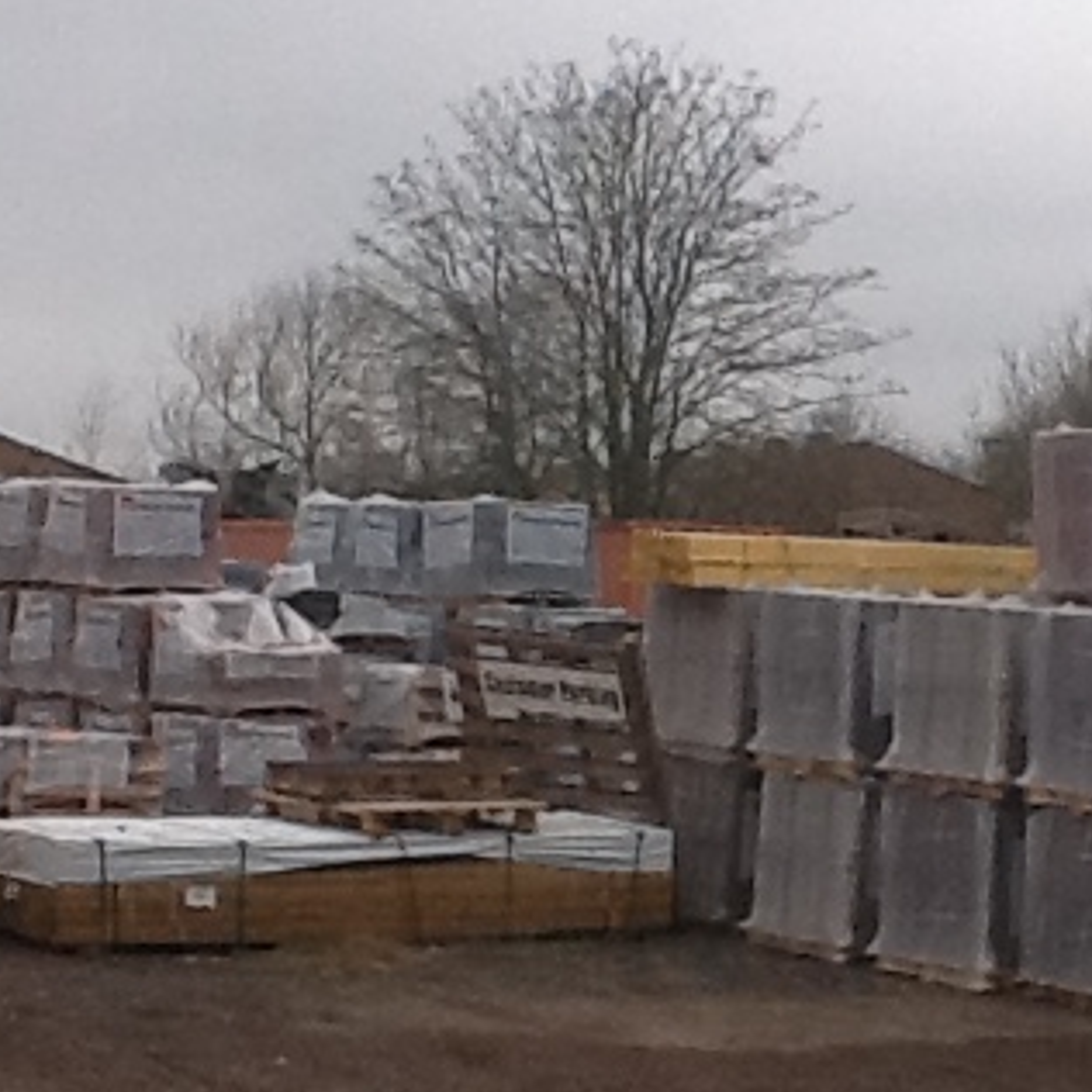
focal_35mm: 118
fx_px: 4211
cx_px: 888
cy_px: 622
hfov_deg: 14.7
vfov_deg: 14.8
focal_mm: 2.03
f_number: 2.4
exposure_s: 1/810
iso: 40
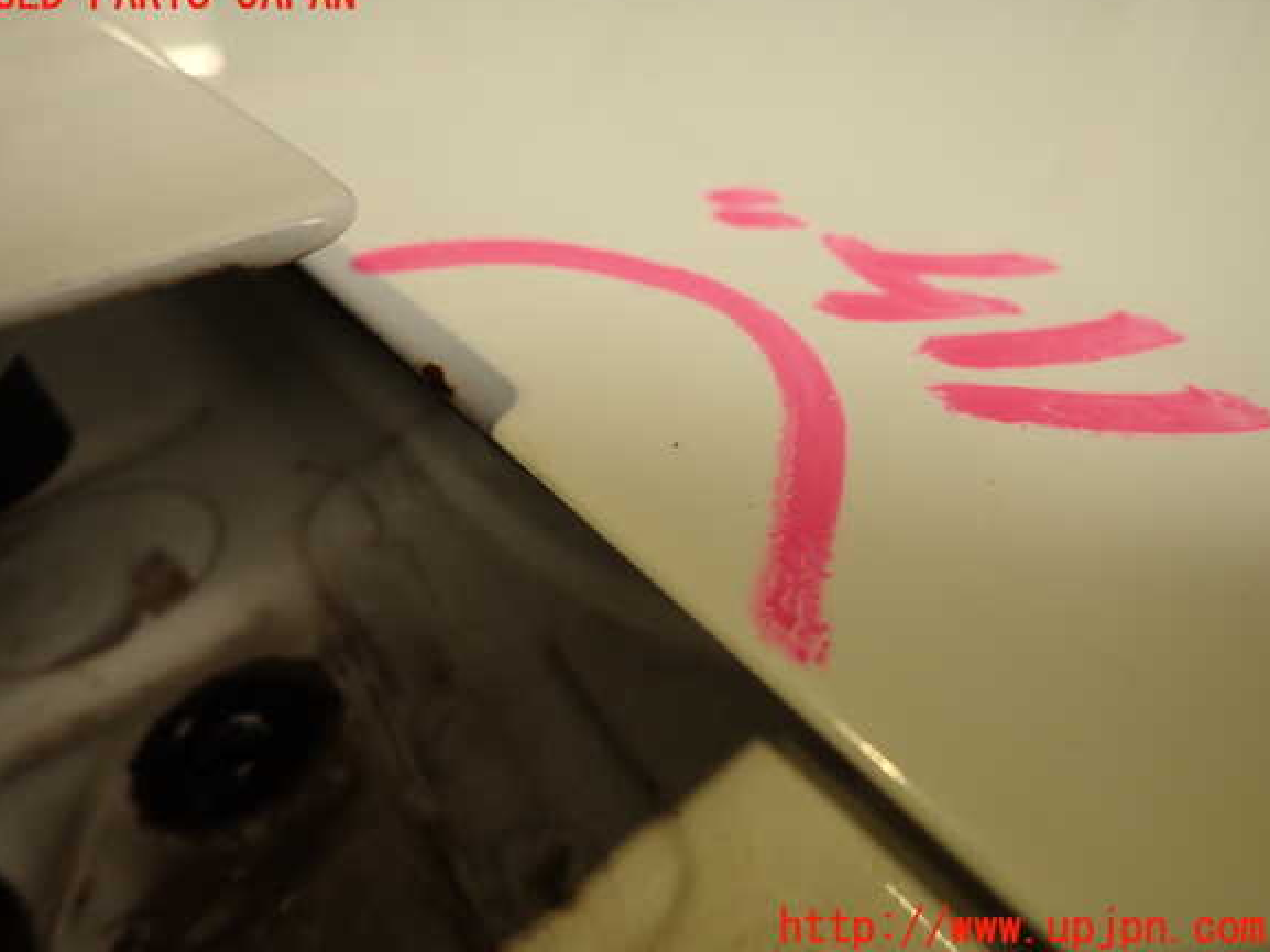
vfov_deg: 53.1
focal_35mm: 26
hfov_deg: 67.3
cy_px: 462
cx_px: 616
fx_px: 954
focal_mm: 4.5
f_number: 2
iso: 100
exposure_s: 1/80
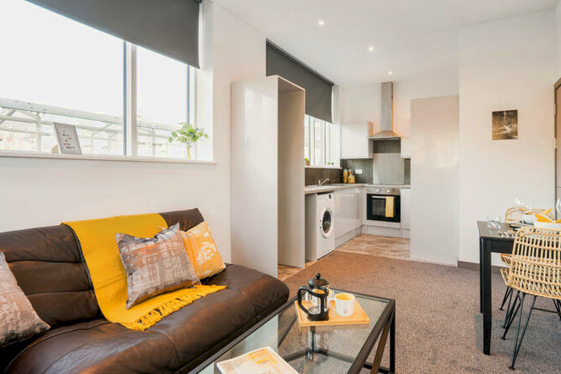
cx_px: 294
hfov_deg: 86.8
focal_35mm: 19
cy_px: 180
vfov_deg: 64.5
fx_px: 296
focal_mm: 18
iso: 100
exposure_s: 1/2.5
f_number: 13
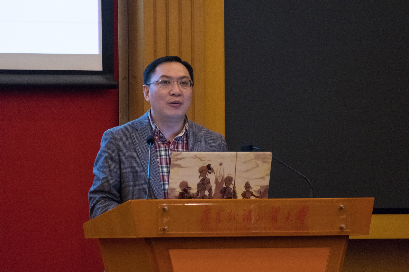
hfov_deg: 6.5
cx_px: 204
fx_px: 3578
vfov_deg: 4.4
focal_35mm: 315
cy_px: 136
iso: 2000
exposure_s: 1/50
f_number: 5.6
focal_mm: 210
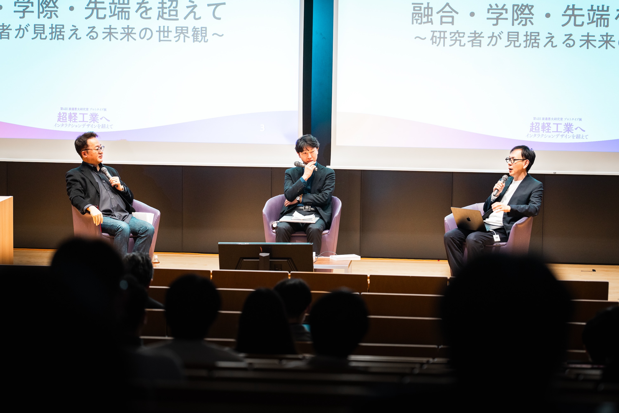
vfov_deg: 13.0
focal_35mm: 105
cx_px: 310
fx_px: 1805
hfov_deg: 19.5
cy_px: 206
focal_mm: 105
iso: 1250
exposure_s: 1/160
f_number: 2.8
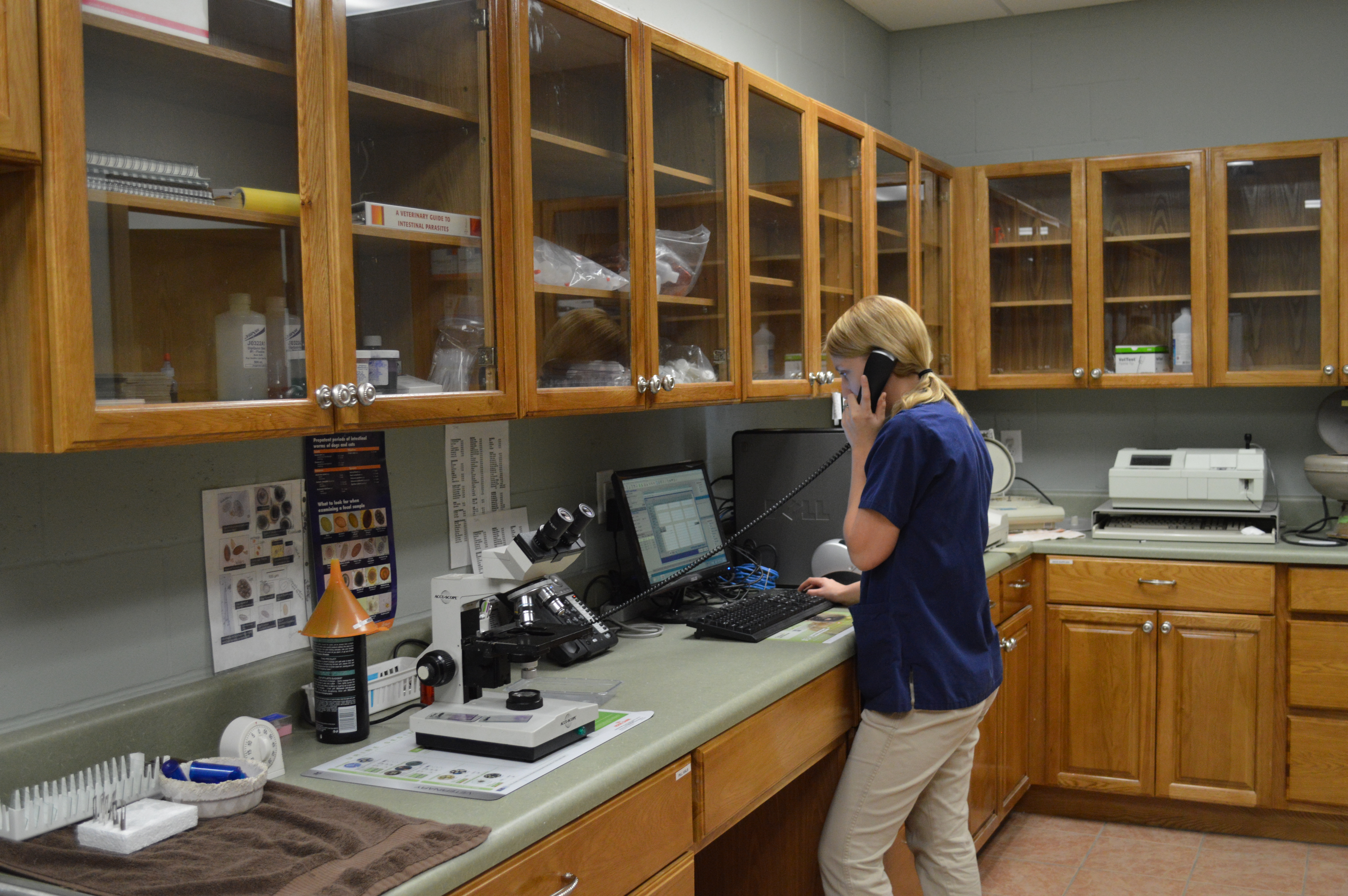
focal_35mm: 36
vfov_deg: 36.8
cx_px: 674
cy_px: 448
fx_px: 1347
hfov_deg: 53.2
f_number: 4
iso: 1250
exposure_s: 1/60
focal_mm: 24
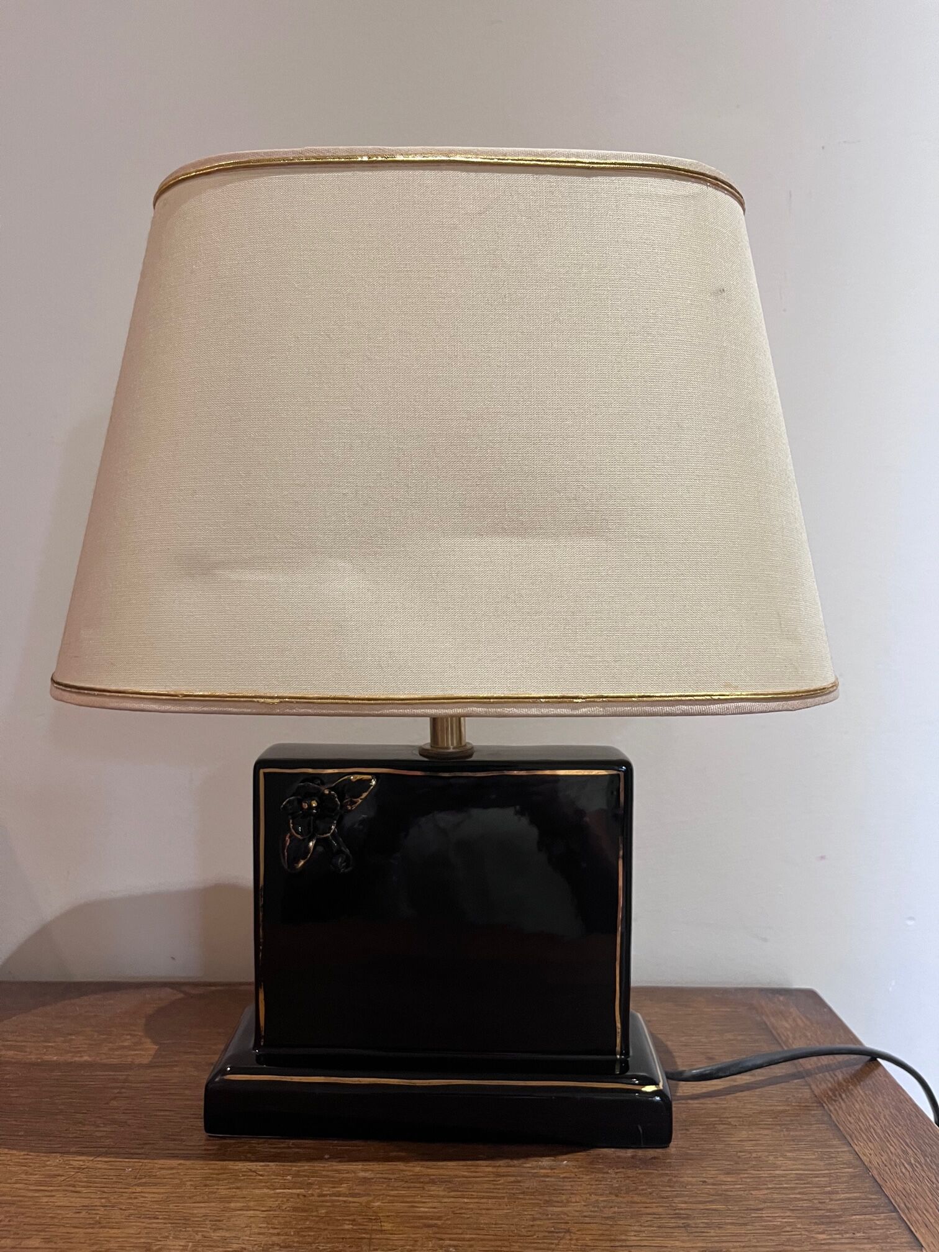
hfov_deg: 53.1
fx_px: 940
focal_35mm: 26
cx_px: 470
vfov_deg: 67.3
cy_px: 626
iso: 250
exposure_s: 1/60
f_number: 1.6
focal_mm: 5.1
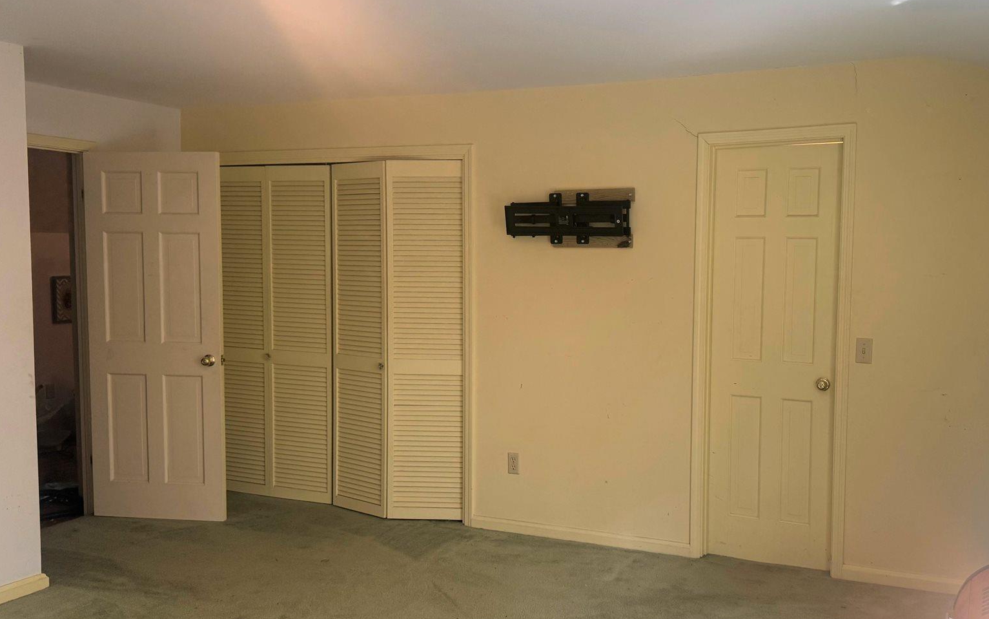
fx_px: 917
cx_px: 596
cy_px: 315
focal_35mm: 34
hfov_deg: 56.2
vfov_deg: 37.3
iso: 125
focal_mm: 6.76
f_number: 1.78
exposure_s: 1/60
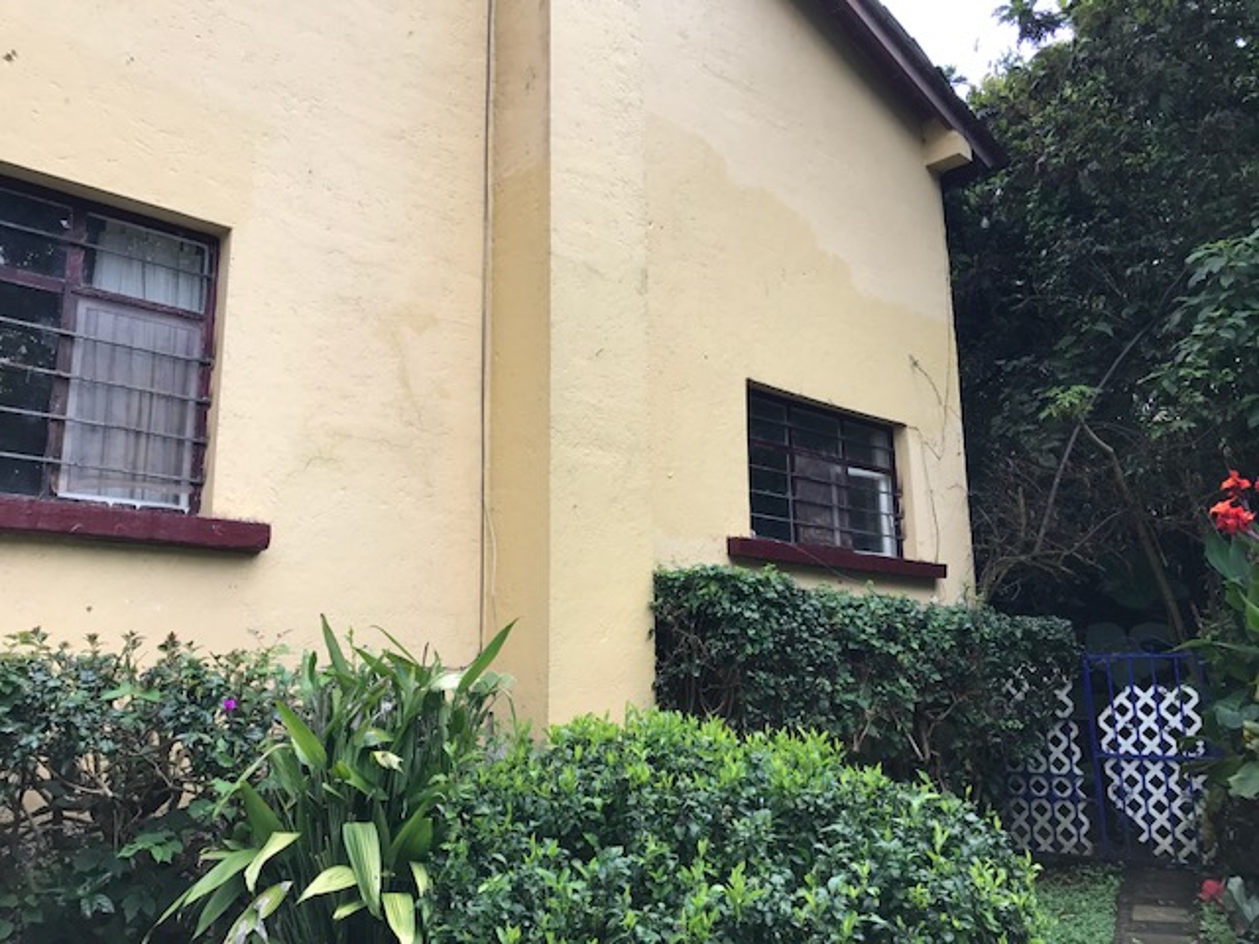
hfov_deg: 63.4
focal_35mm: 28
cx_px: 630
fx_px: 1018
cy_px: 472
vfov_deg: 49.7
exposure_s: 1/520
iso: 20
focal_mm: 3.99
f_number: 1.8
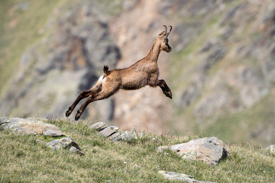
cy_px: 92
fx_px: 4583
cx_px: 138
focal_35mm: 600
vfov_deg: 2.3
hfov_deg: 3.4
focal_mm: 600
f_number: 9
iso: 320
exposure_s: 1/640
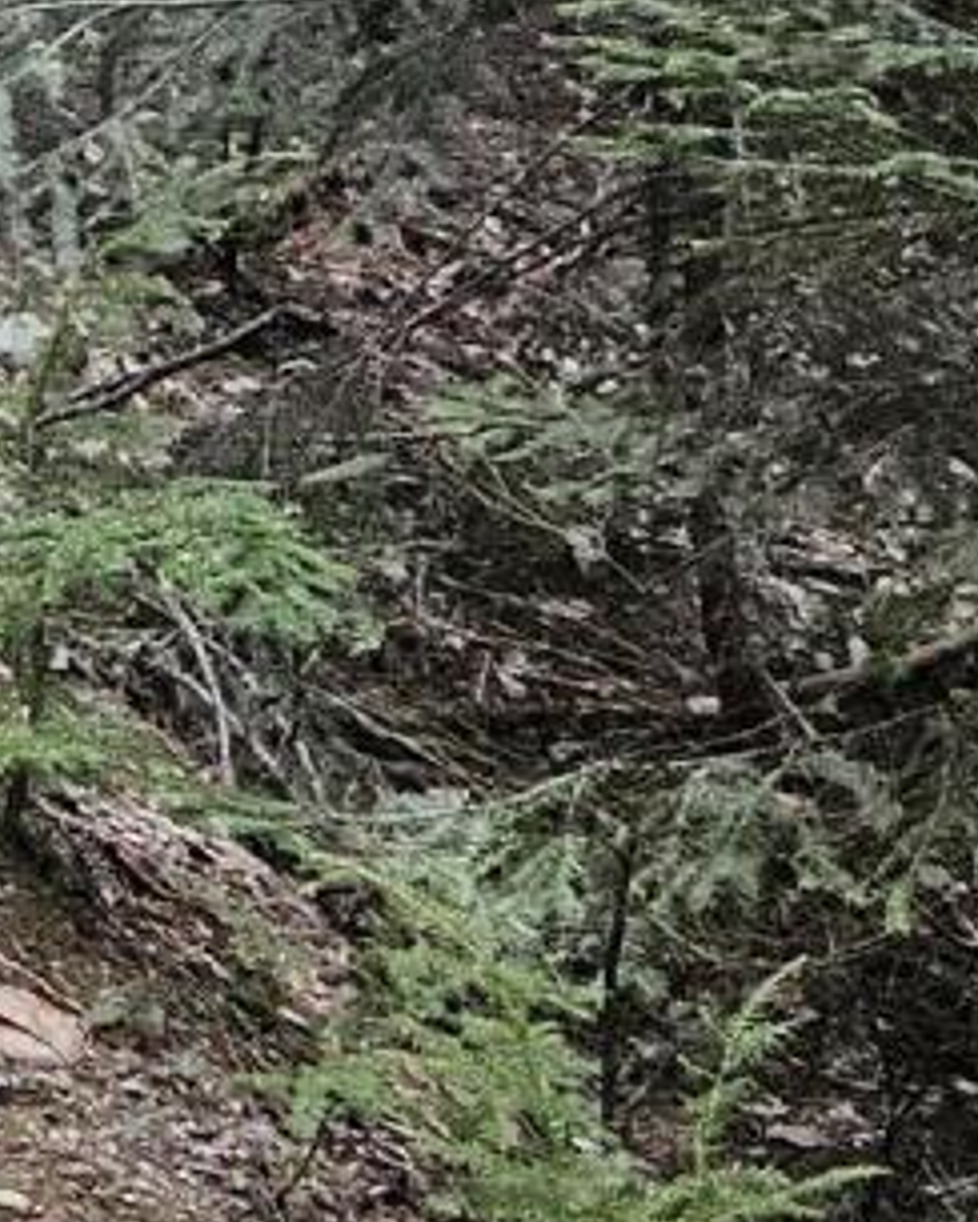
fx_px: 5319
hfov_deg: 10.1
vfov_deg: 13.1
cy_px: 337
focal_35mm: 147
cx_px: -613
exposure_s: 1/138
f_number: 1.8
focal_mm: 5.4
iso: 640
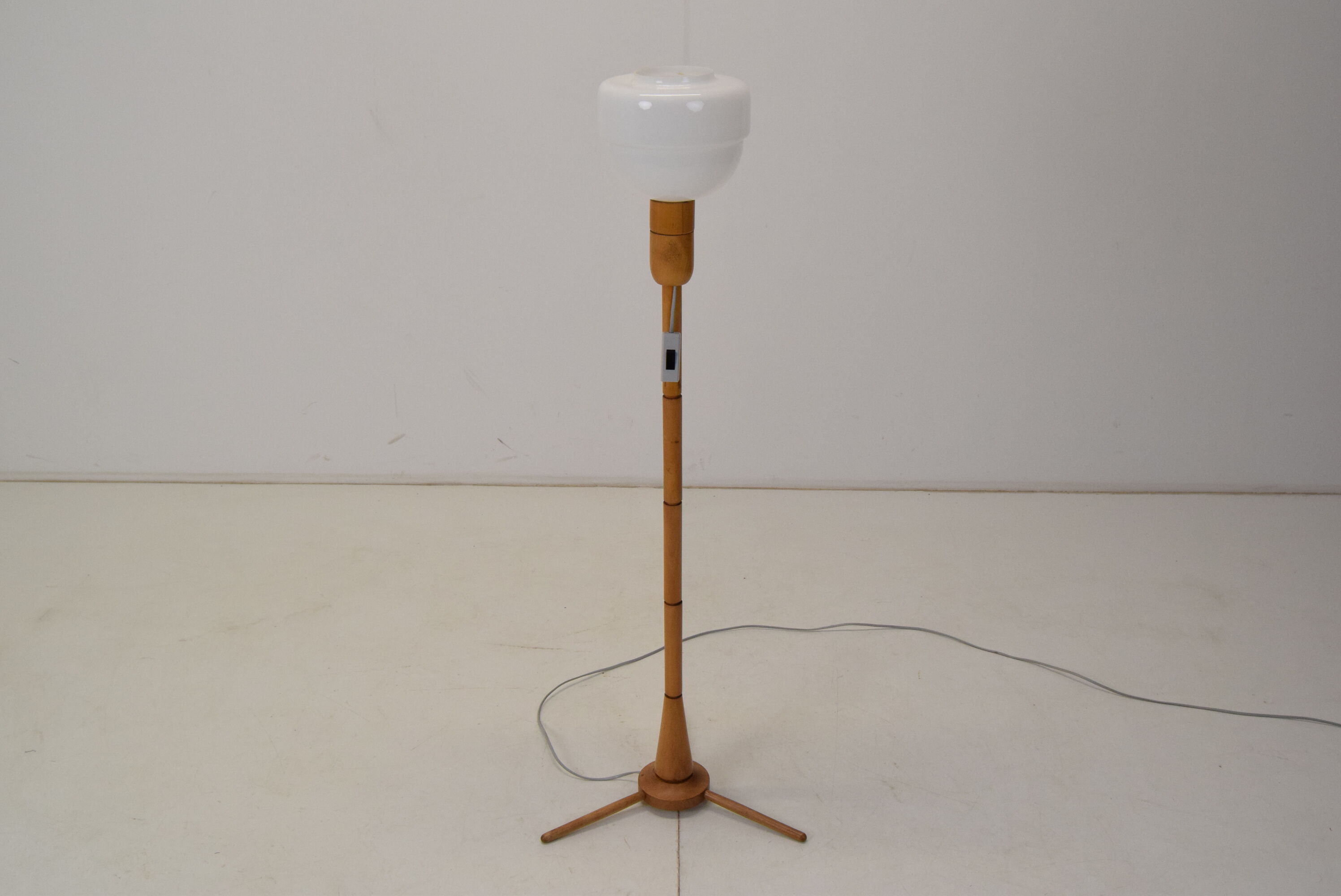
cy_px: 448
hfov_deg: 53.1
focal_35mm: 36
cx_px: 670
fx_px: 1342
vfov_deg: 36.9
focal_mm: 24
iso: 1600
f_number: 8
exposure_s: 1/250
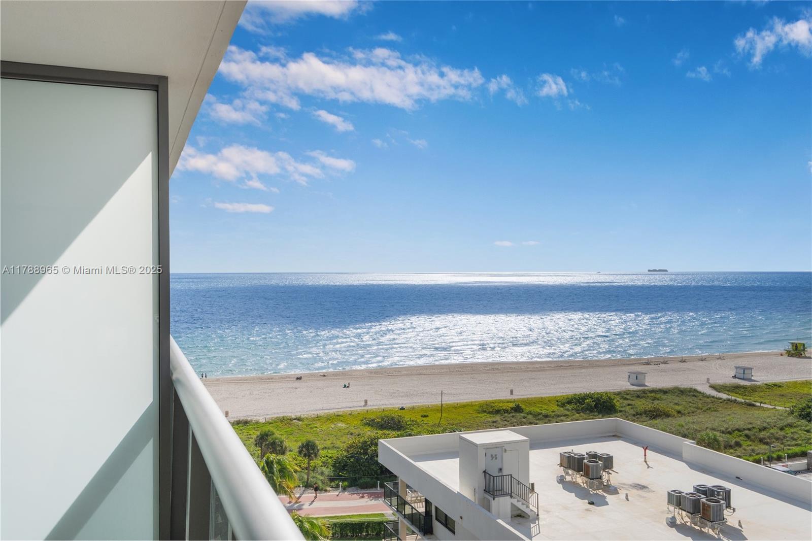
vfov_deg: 43.6
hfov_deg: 61.9
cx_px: 406
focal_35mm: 30
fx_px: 676
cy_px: 270
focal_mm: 20.5
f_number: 8
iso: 100
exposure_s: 1/640
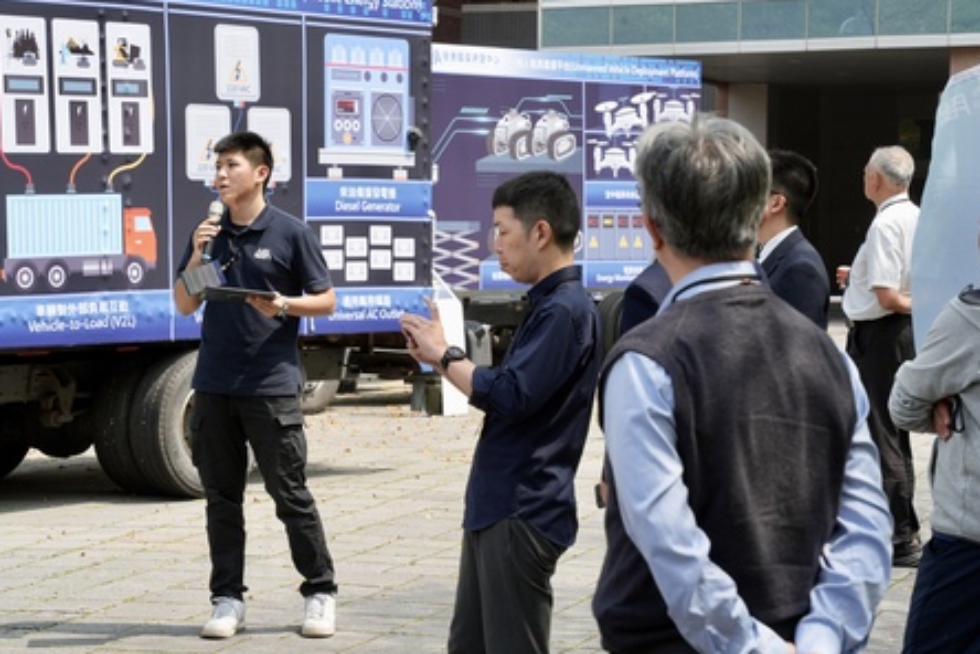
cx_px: 446
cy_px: 288
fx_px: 2940
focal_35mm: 108
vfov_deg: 12.7
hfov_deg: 18.9
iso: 320
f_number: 11
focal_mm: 96
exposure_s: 1/160
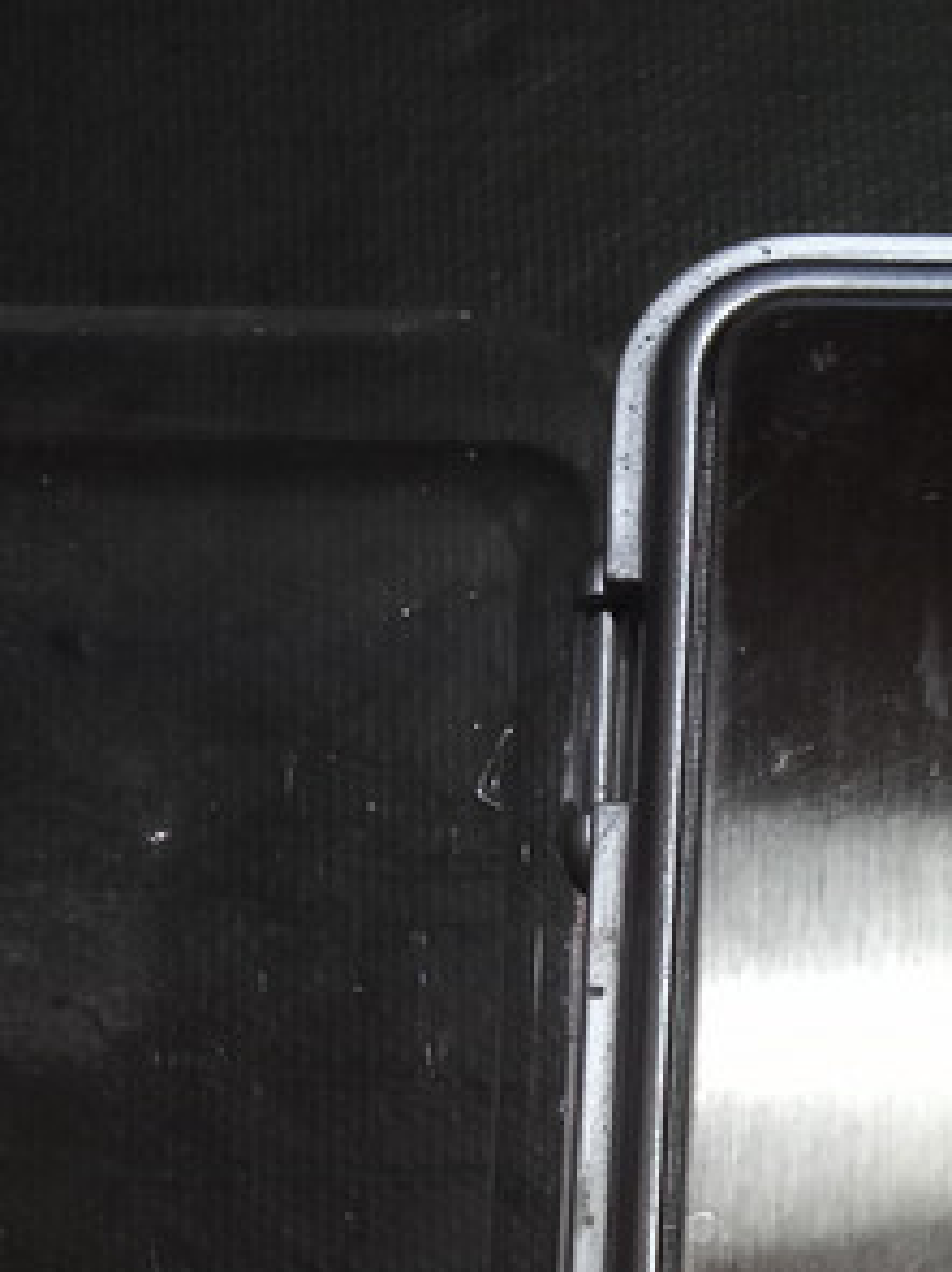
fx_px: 2789
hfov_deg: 18.0
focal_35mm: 76
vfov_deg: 23.1
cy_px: 1613
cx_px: 1258
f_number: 2.2
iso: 894
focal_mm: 3.65
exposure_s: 1/25
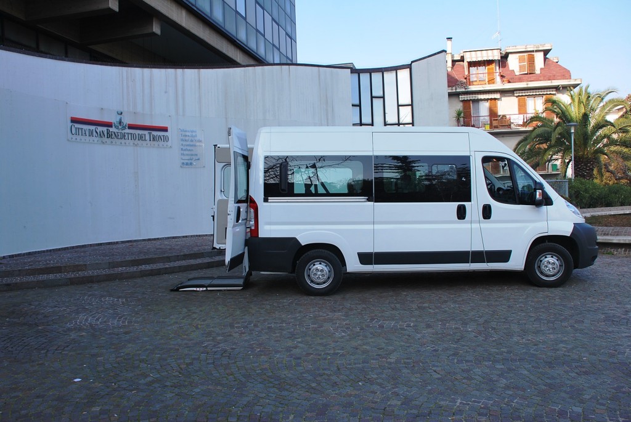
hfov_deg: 67.3
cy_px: 211
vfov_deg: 48.0
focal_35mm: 27
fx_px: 474
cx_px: 316
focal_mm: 18
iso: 100
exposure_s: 1/160
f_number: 6.3
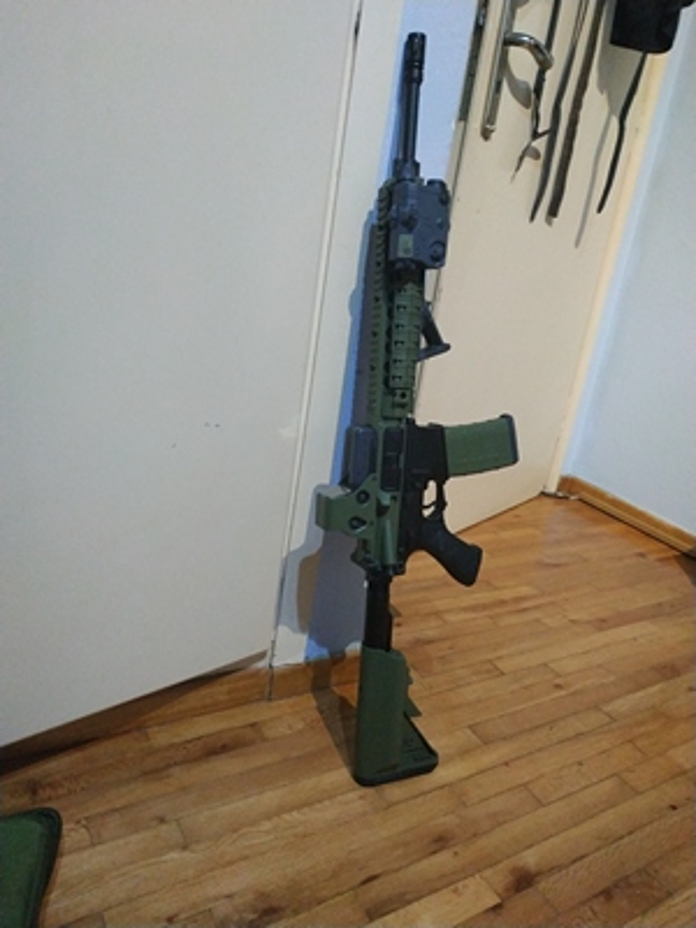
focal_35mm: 24
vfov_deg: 71.6
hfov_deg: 56.8
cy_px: 464
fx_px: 643
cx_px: 348
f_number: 1.9
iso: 1000
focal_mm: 3.94
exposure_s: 1/20
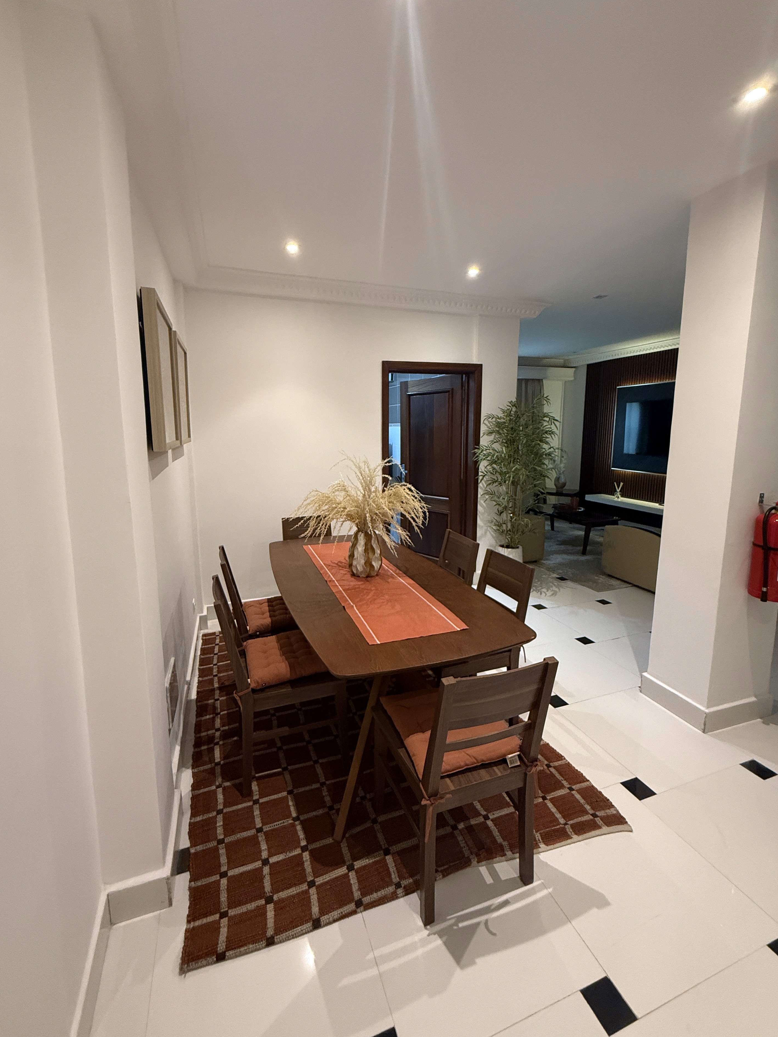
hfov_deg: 81.7
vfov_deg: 98.1
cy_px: 496
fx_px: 450
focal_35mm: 15
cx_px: 376
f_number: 2.2
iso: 400
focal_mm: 2.22
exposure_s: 1/50
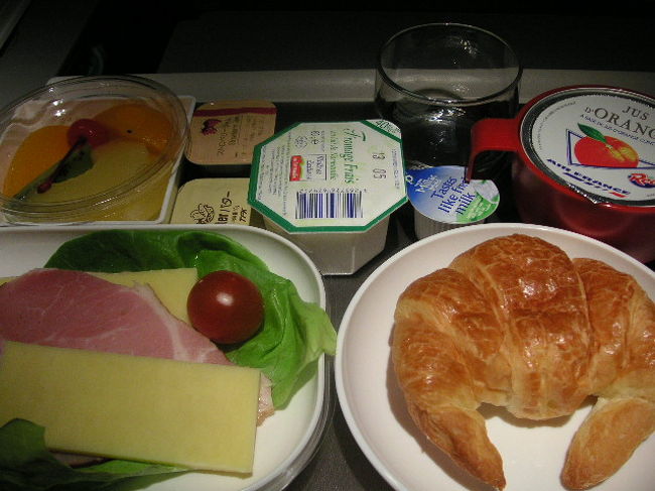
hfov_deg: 50.2
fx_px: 700
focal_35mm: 37
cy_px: 246
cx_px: 328
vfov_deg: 38.6
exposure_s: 1/45
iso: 100
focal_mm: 6.1
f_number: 2.8
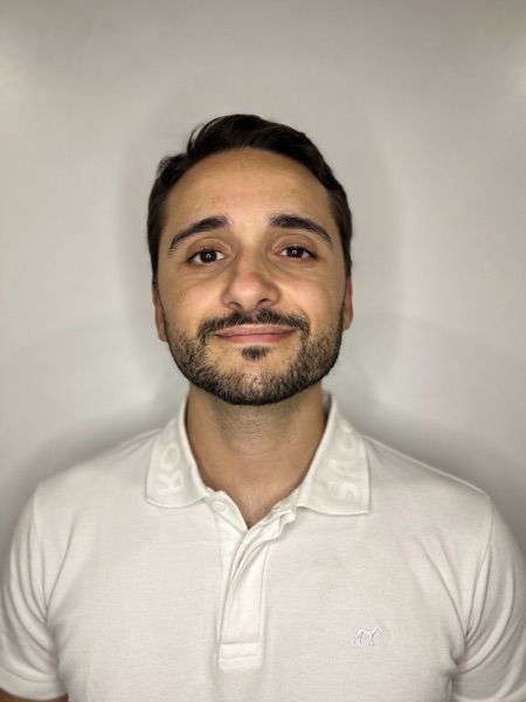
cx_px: 263
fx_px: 527
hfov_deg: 53.1
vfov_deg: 67.3
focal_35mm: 26
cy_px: 351
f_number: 1.5
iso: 80
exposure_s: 1/50
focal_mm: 5.7
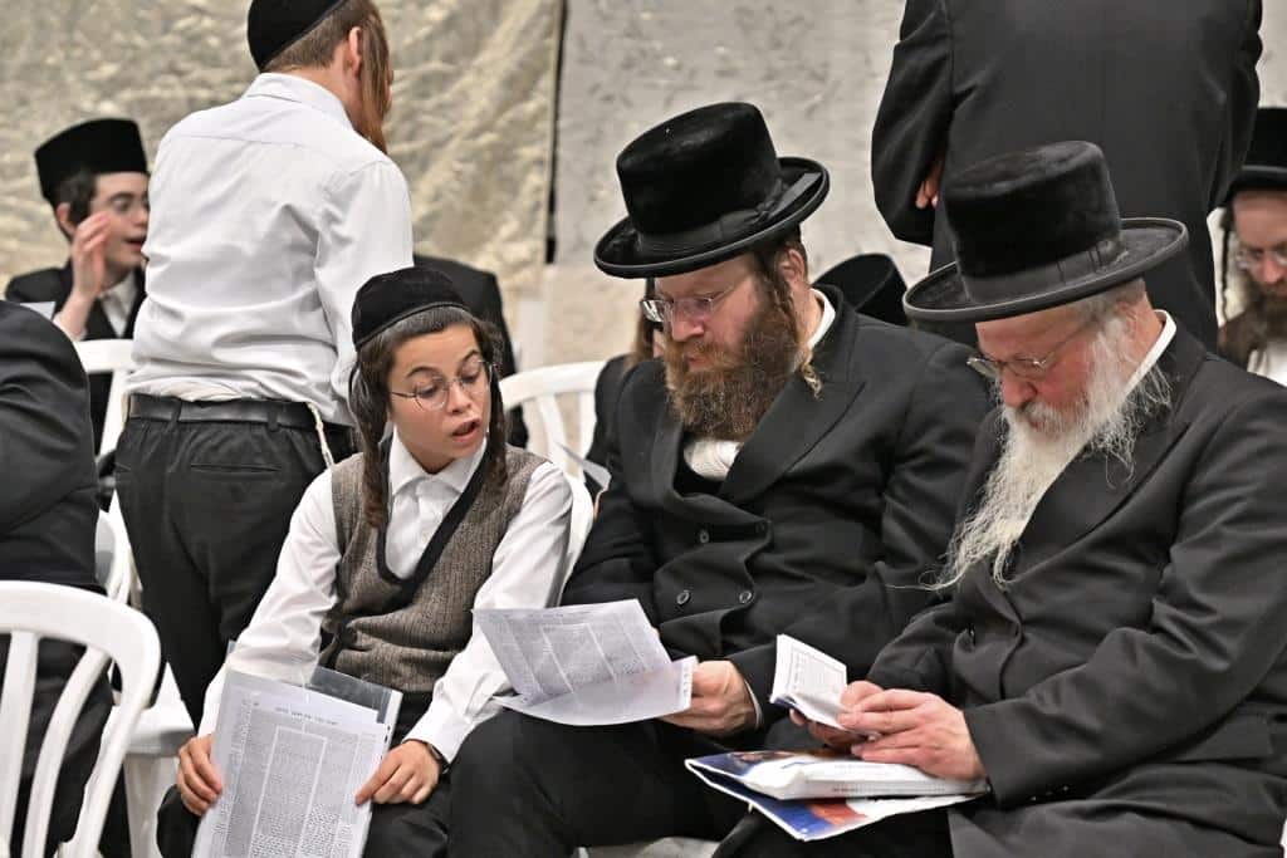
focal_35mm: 180
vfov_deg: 7.6
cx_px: 644
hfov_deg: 11.4
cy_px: 429
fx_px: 6435
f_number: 4
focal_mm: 120
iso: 1000
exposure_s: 1/160
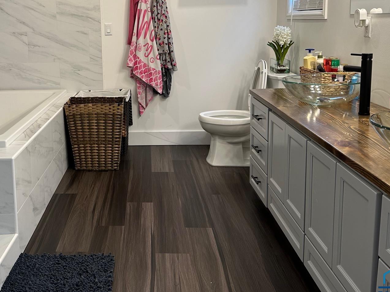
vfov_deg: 37.0
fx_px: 428
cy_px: 82
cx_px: 118
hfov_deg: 47.8
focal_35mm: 38
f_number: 1.78
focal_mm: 6.86
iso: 125
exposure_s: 1/120
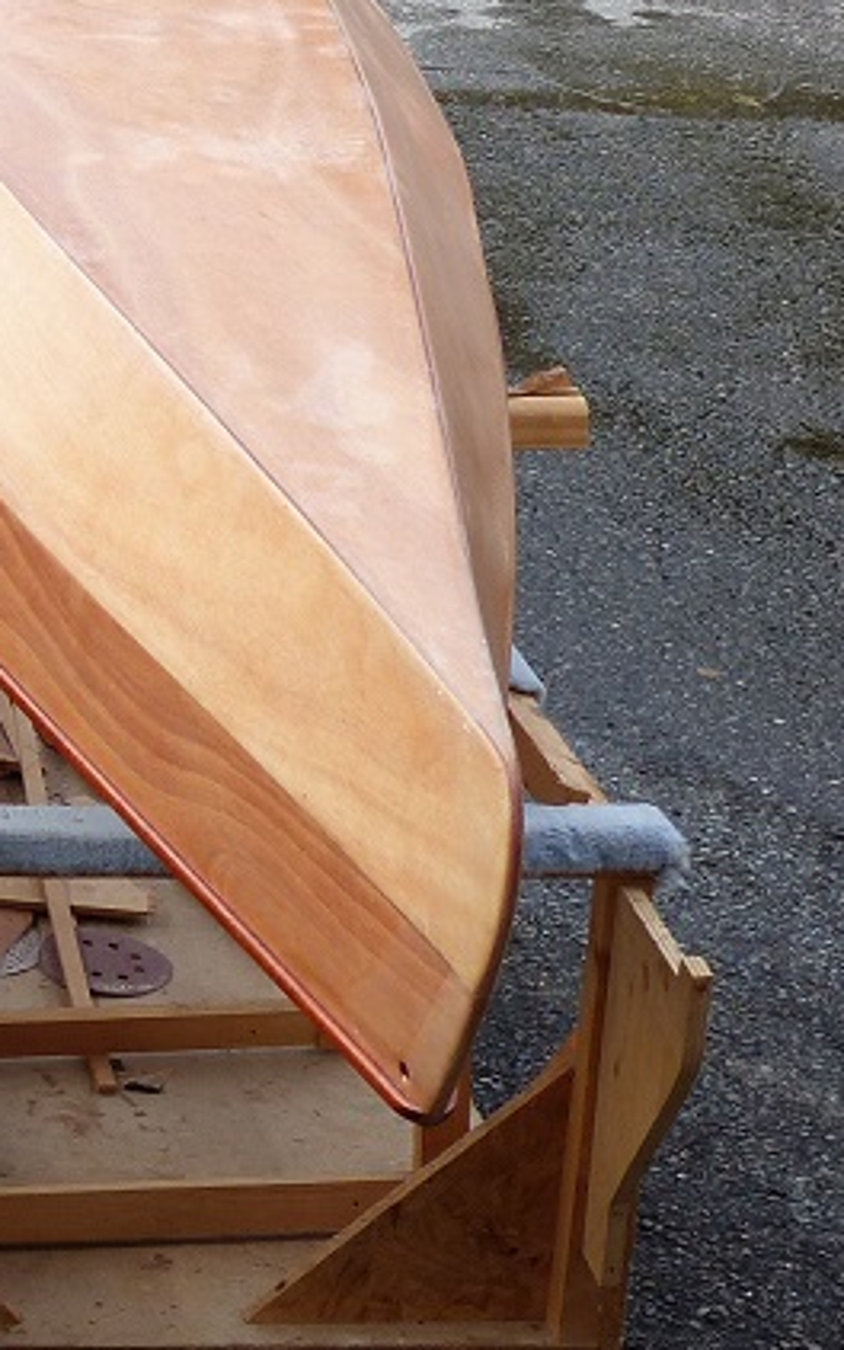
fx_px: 3972
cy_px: 326
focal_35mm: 108
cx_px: -582
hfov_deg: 11.4
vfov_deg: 19.1
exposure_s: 1/250
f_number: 4
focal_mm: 7.6
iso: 100
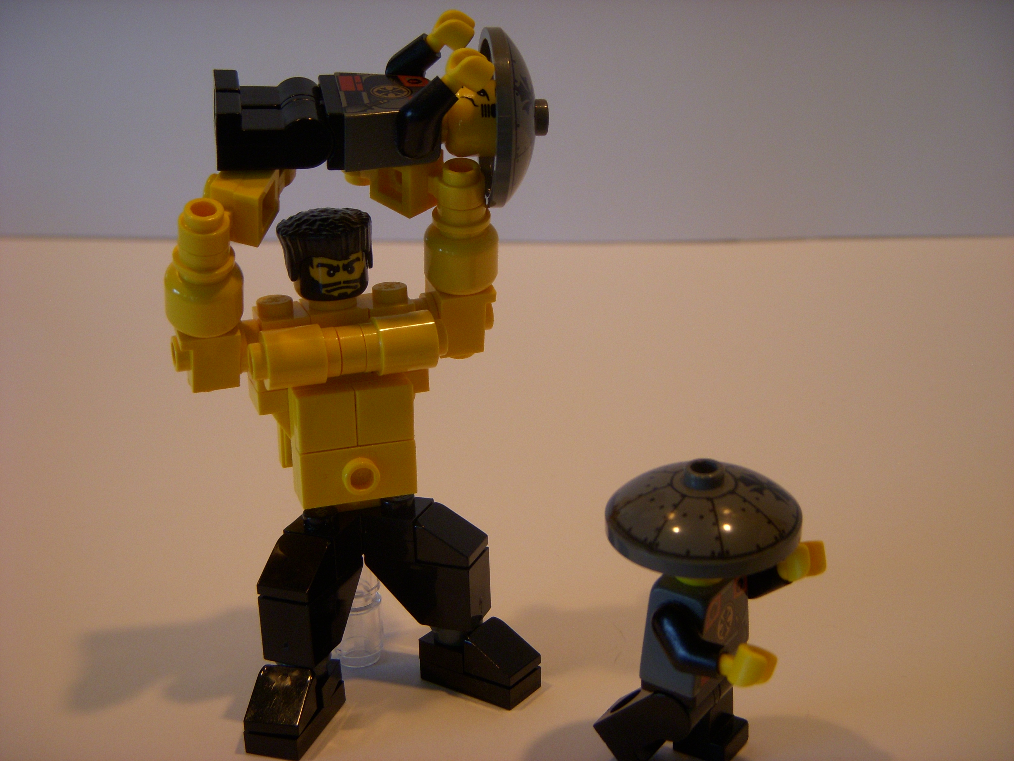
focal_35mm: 57
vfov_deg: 25.7
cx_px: 507
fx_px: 1670
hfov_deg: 33.8
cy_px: 380
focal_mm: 9.4
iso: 125
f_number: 3.6
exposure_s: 1/30
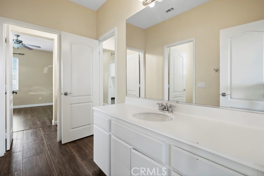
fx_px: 125
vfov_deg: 70.5
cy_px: 84
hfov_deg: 93.2
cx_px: 136
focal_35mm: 17
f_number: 11
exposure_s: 1/25
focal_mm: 16
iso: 10000
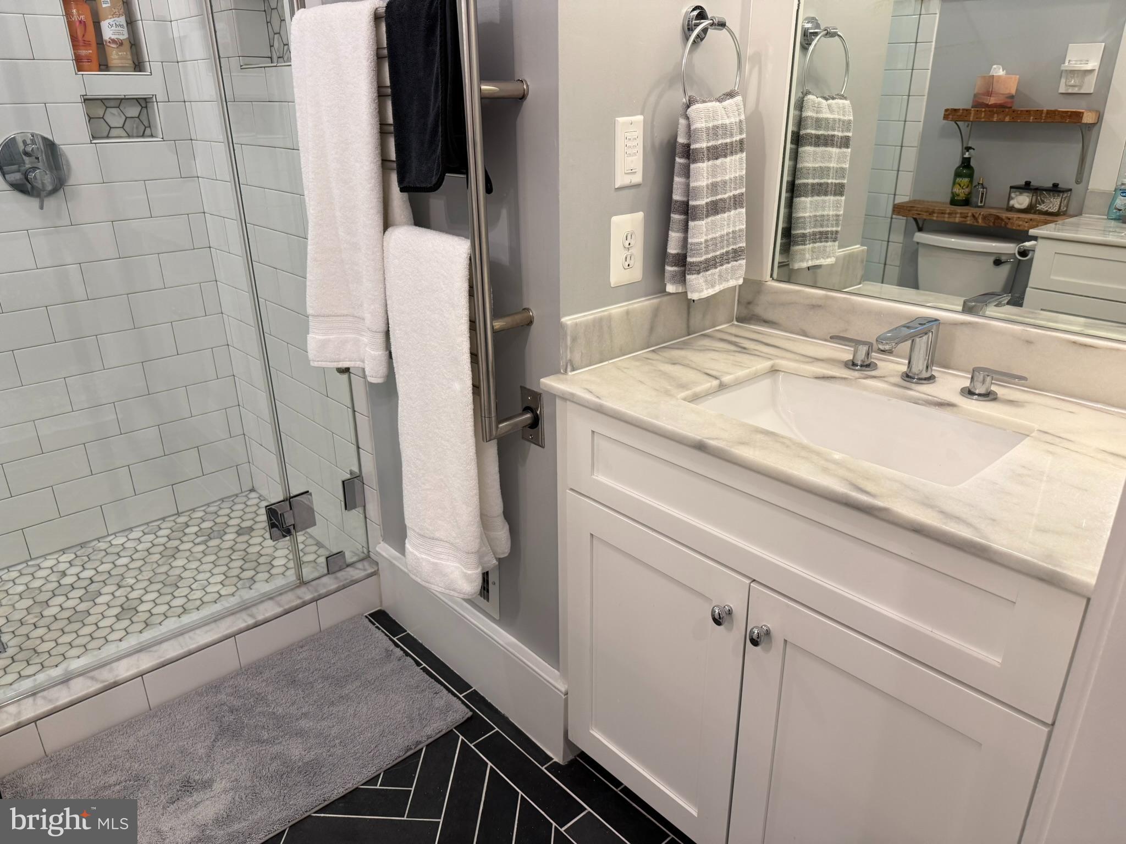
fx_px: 781
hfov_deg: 71.6
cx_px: 563
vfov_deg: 56.8
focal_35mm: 24
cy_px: 422
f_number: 1.78
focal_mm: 6.76
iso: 160
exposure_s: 1/120
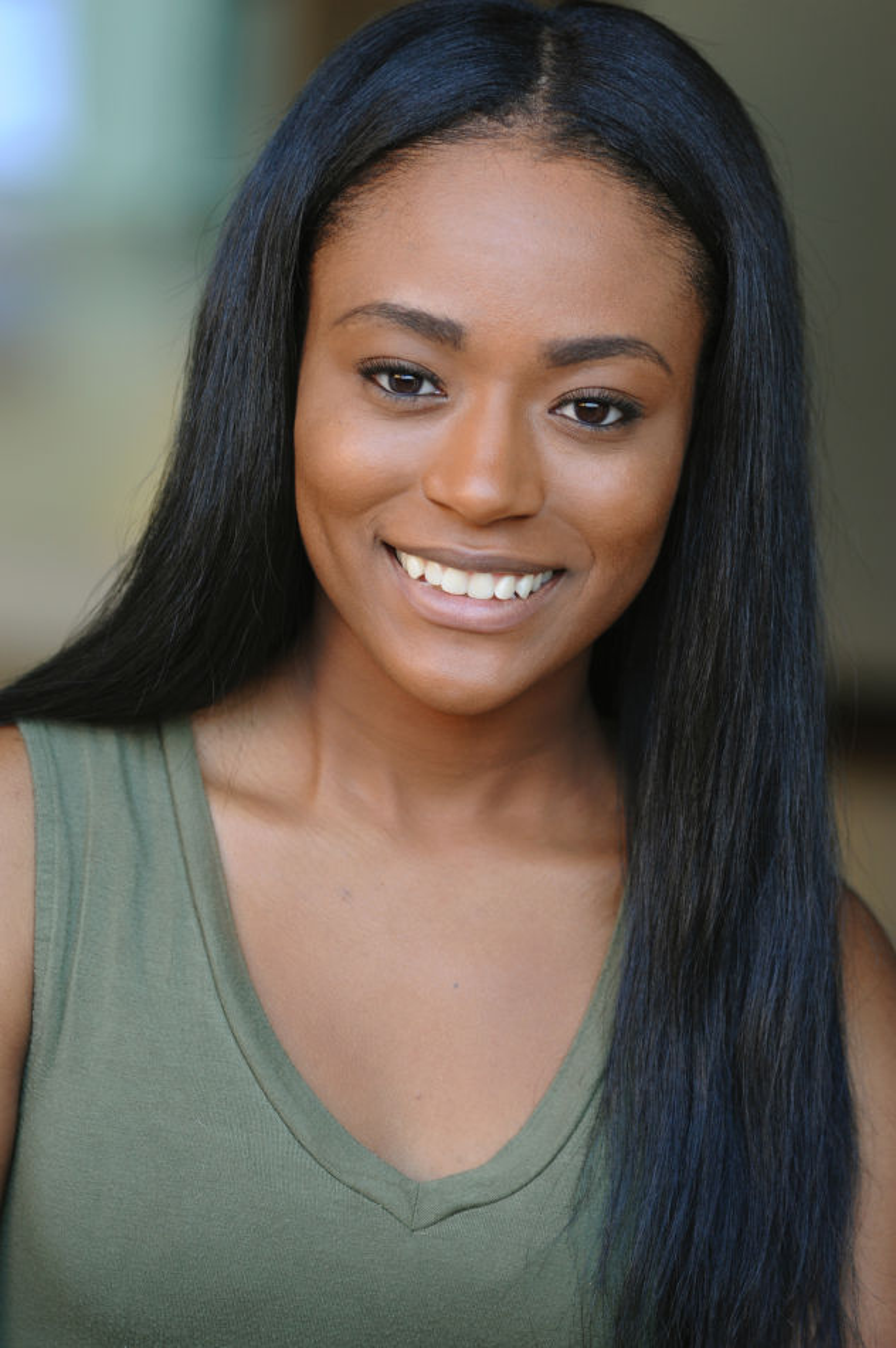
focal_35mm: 180
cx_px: 448
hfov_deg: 7.6
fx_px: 6729
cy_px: 674
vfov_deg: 11.4
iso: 800
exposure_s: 1/160
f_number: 5
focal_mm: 180
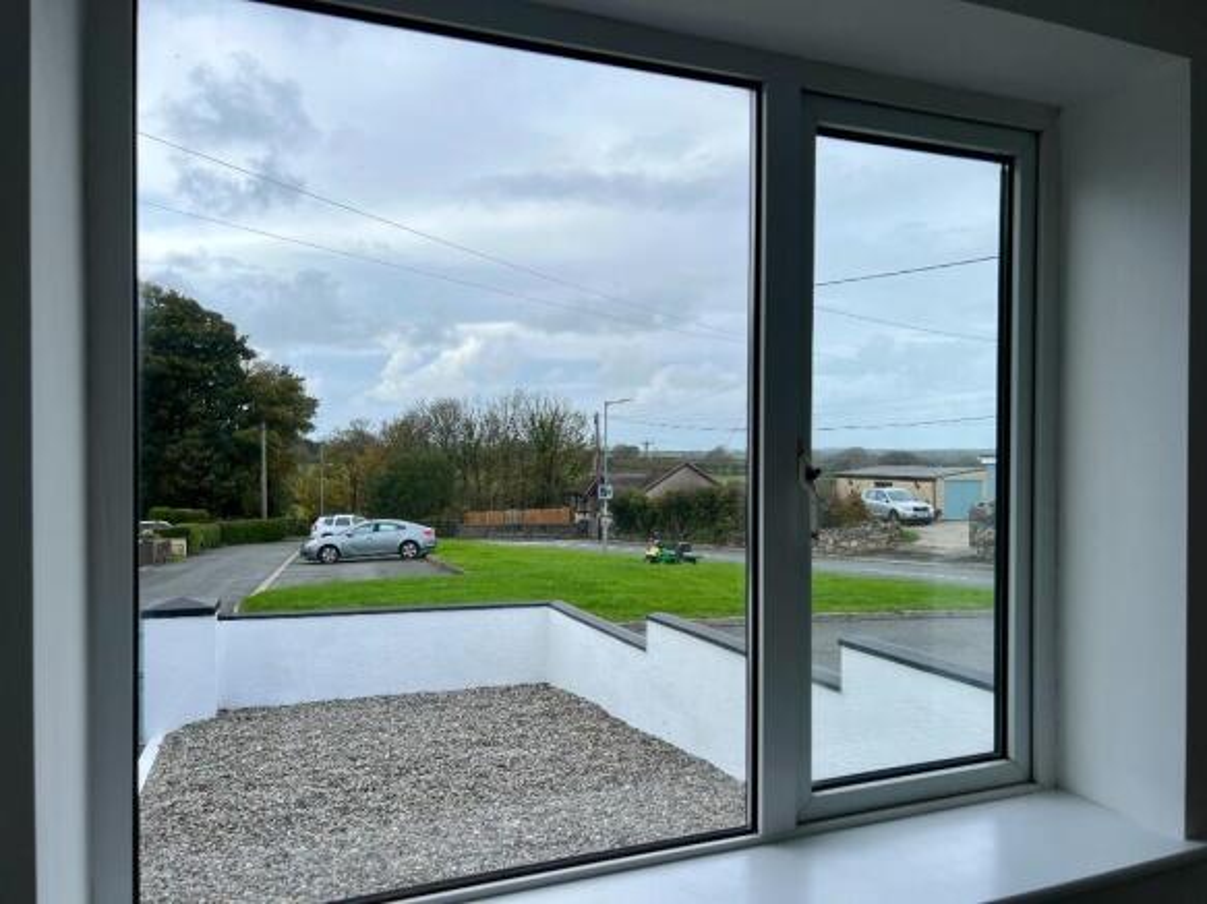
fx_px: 906
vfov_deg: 53.0
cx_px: 604
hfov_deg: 67.3
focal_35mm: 26
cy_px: 452
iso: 50
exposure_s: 1/2123
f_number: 1.5
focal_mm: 5.7
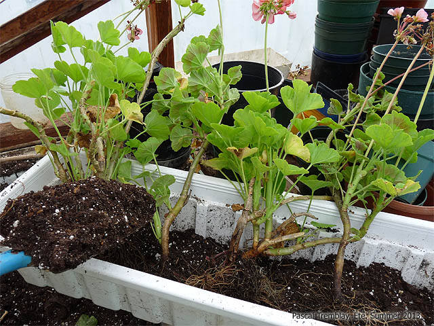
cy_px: 163
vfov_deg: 51.4
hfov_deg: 65.3
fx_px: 339
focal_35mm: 27
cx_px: 217
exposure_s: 1/125
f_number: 4
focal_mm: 4.8
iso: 100
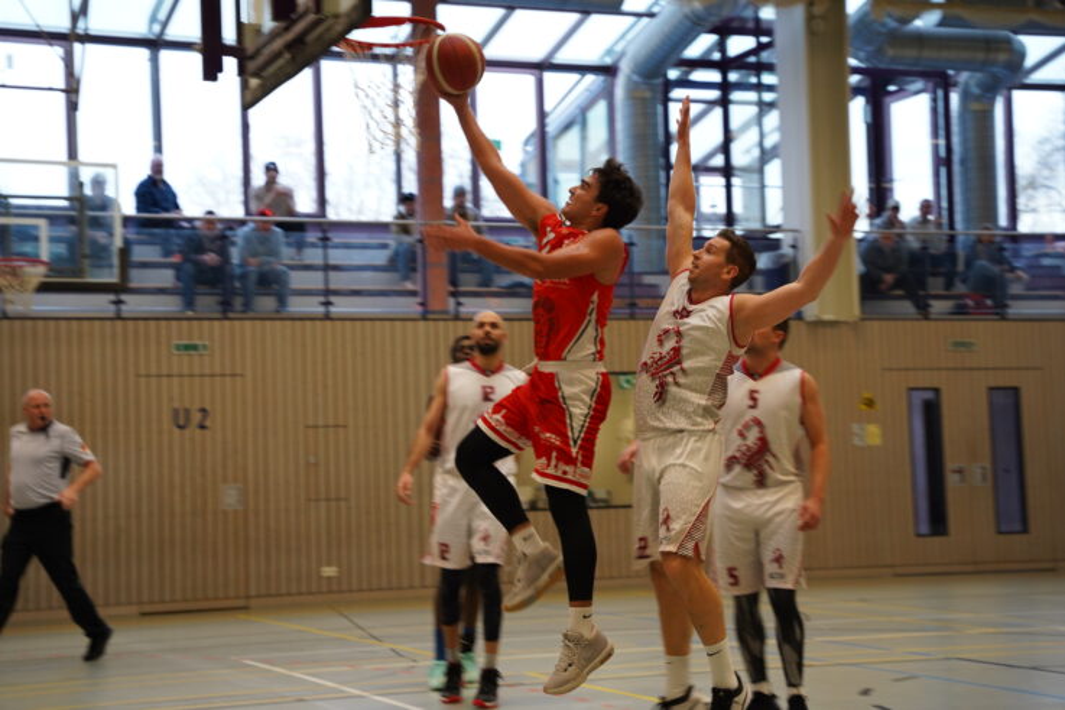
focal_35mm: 70
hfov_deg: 28.8
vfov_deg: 19.4
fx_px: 2070
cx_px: 532
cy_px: 355
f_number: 4
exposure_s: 1/160
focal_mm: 70
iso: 1600
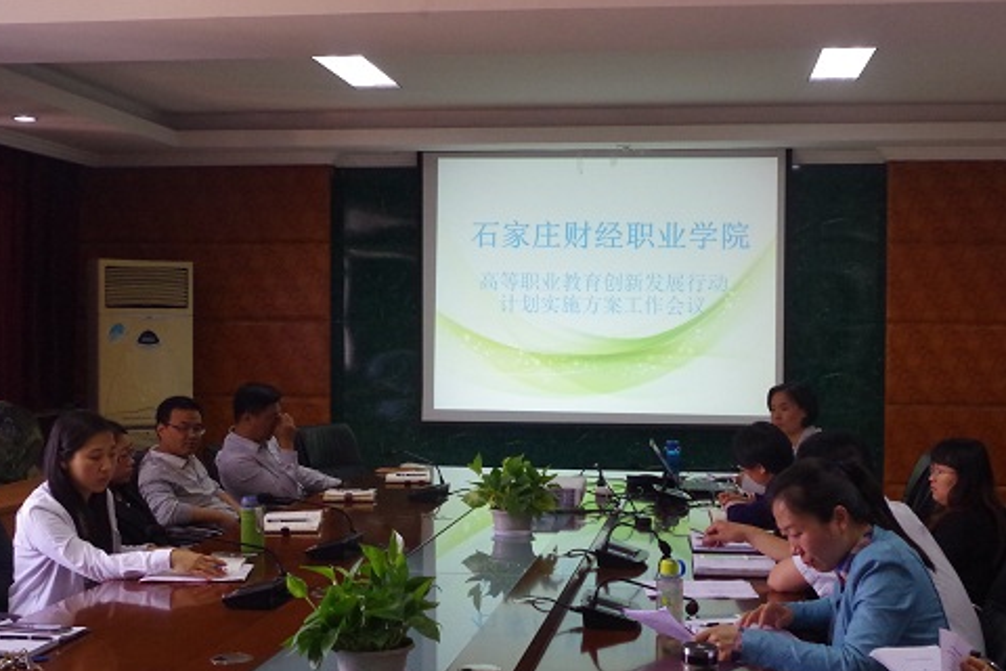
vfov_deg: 29.8
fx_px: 1257
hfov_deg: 43.6
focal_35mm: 45
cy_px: 376
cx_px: 551
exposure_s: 1/50
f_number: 10
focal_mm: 26.25
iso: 3200
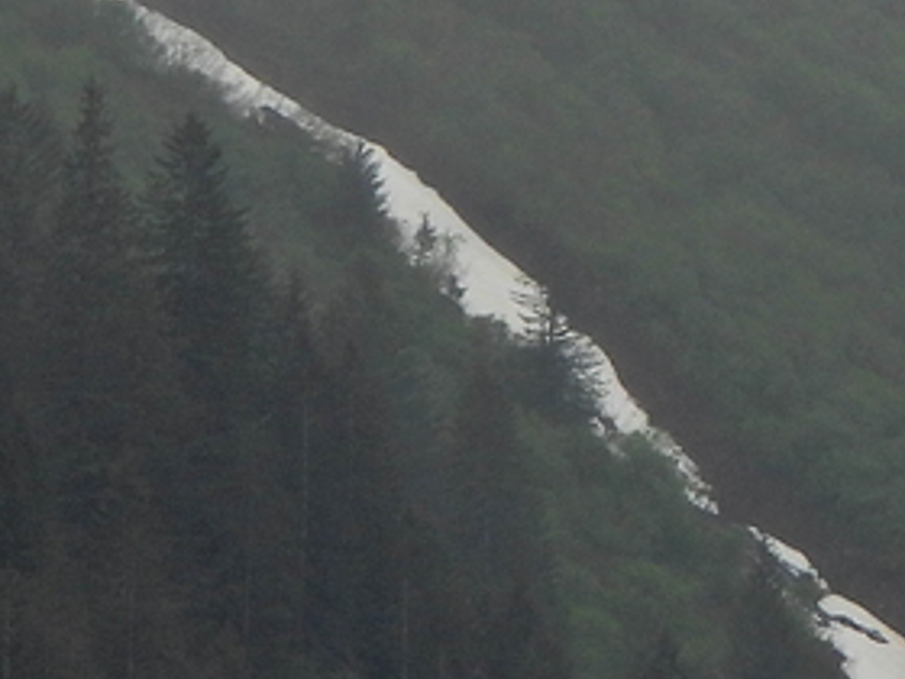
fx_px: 28654
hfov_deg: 1.8
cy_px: -576
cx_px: 1099
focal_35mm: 1096
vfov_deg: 1.4
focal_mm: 42.8
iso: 100
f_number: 4.5
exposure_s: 1/250
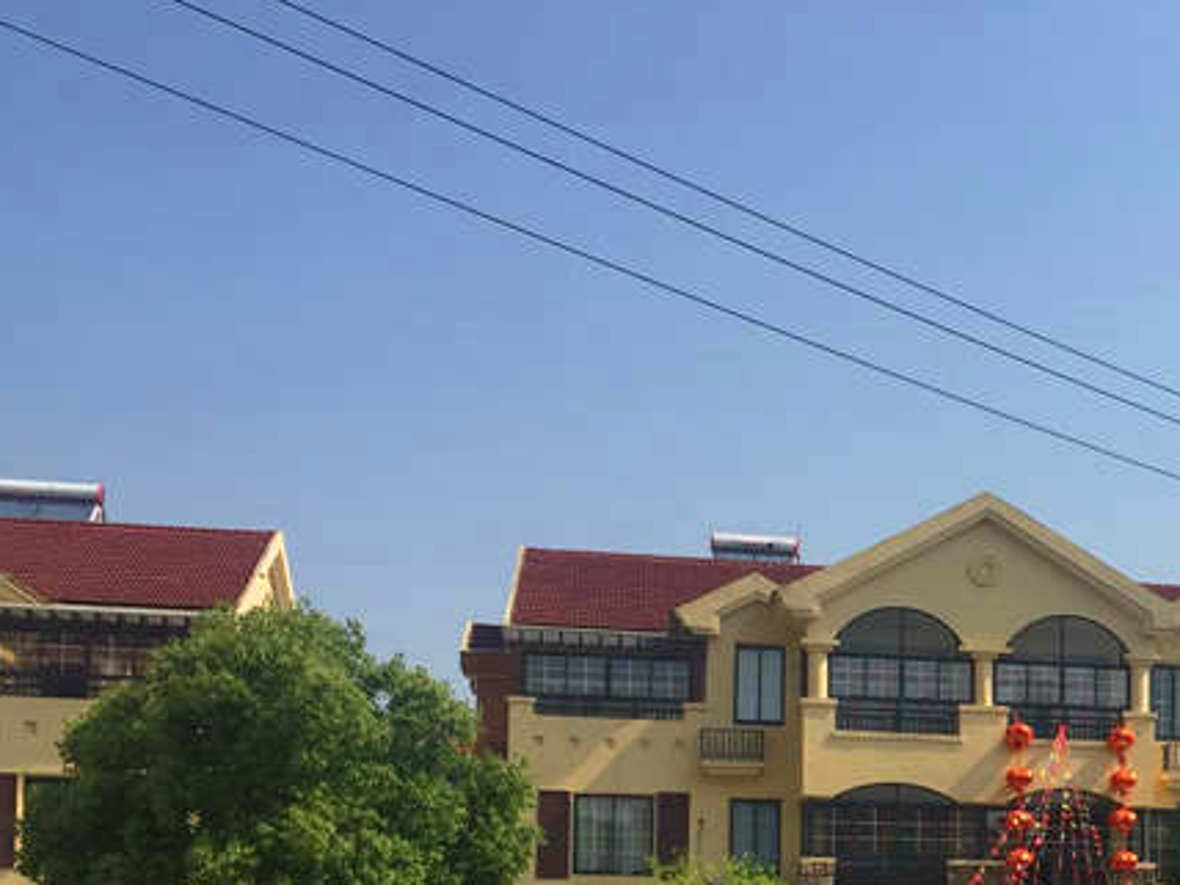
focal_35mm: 61
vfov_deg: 23.1
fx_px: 2079
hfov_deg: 29.5
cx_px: 1188
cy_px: 878
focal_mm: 4.15
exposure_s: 1/2083
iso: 32
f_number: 2.2
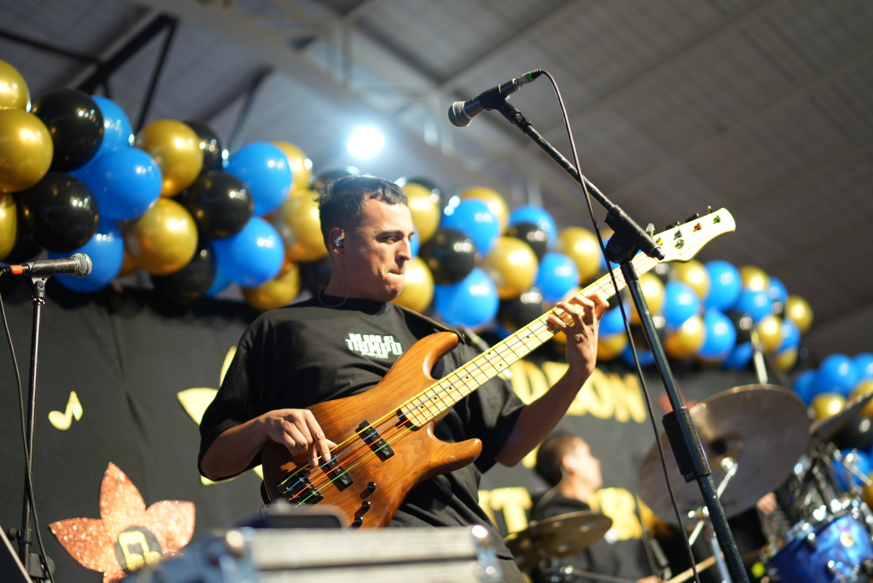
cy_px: 292
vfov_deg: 27.0
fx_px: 1213
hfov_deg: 39.6
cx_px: 436
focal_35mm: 50
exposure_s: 1/100
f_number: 2.8
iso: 400
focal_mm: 50
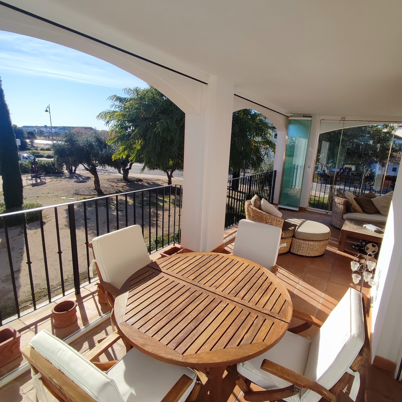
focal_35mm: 19
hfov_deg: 77.5
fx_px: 250
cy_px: 200
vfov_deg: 77.7
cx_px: 221
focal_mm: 1.65
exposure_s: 1/1508
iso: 50
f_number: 2.2
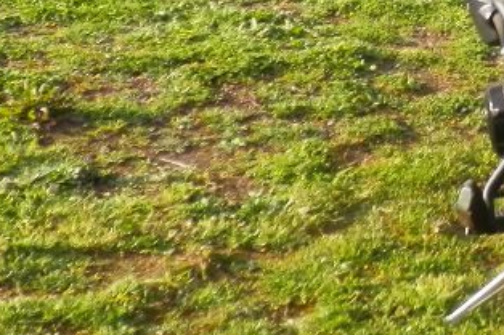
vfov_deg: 12.7
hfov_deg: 17.4
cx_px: 750
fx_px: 1483
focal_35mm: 106
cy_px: -27
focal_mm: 4.5
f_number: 3
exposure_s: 1/200
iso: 80
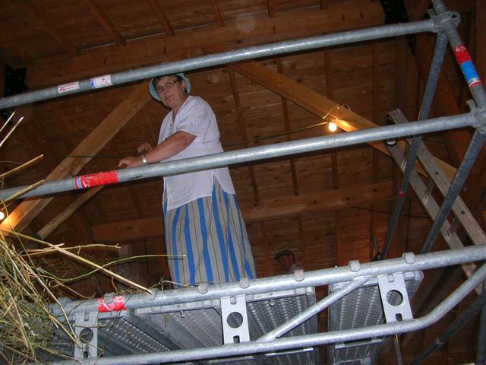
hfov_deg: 52.6
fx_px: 491
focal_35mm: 35
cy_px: 182
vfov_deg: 40.7
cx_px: 243
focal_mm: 5.8
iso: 82
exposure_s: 1/60.1
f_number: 2.8
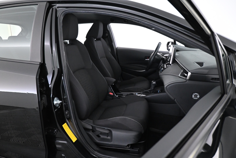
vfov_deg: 49.1
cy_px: 79
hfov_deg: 68.9
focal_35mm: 26
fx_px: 172
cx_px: 118
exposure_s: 1/60
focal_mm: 17.5
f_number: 3.5
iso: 3600
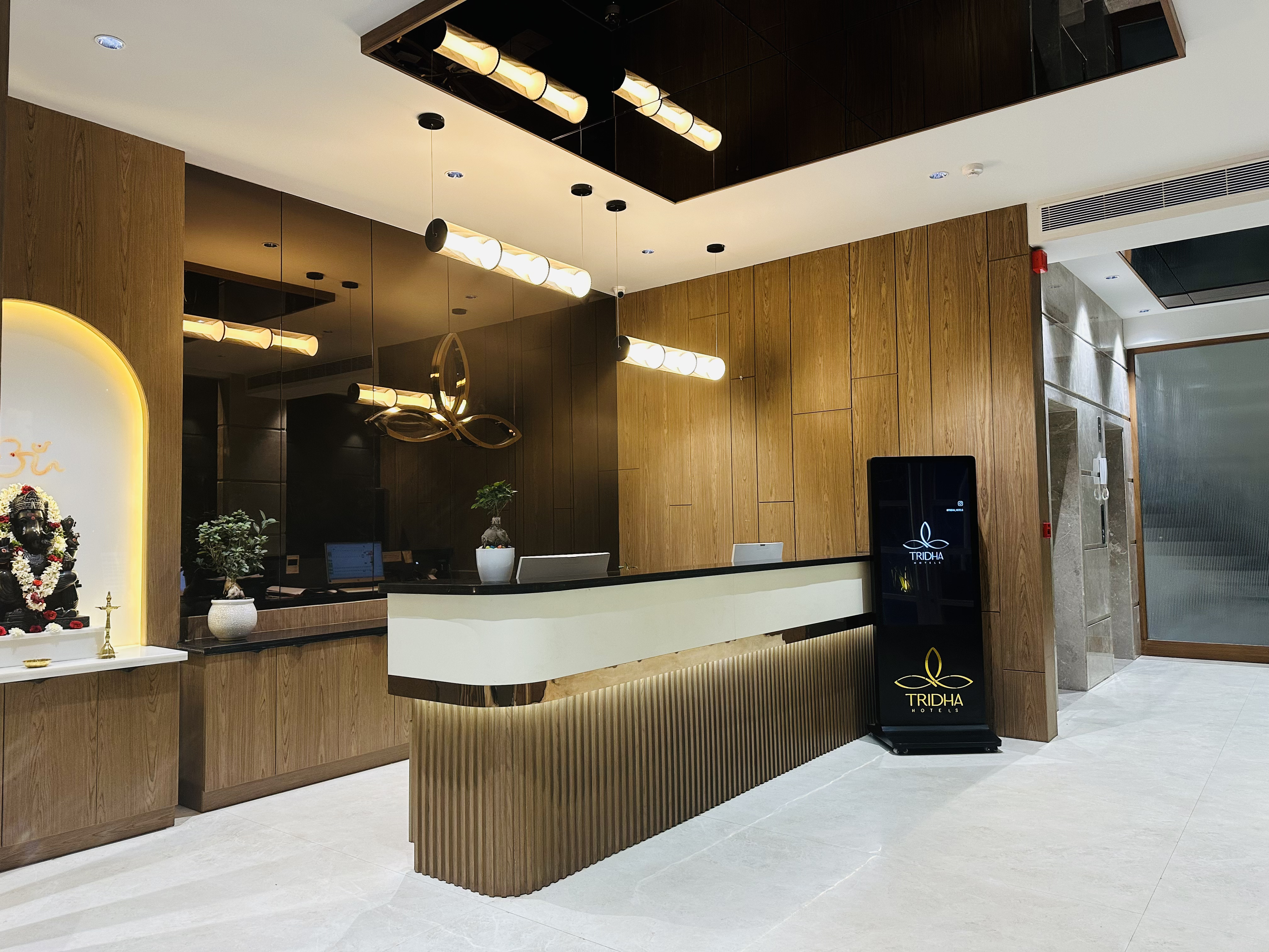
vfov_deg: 56.8
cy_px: 476
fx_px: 880
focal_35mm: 24
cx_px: 634
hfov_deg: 71.6
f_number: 1.78
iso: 200
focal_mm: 6.86
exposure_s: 1/100
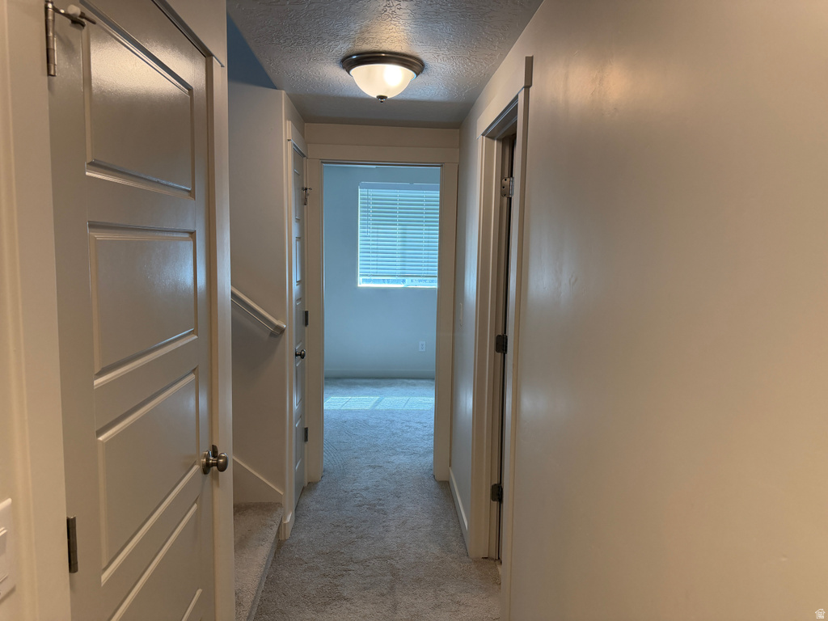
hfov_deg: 71.6
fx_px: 574
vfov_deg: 56.8
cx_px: 414
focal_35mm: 24
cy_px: 310
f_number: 1.78
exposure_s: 1/219
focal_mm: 6.76
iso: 200
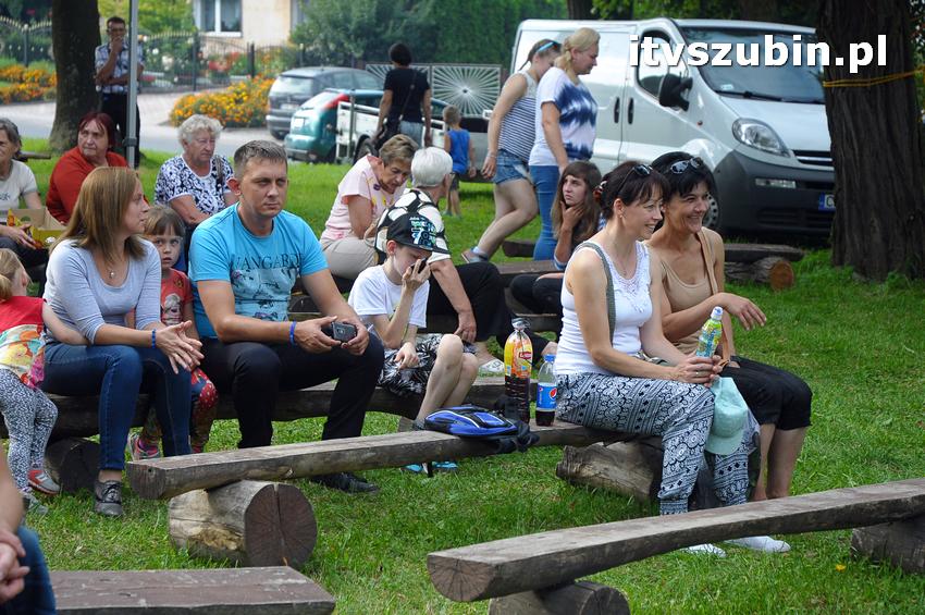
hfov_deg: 21.9
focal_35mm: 93
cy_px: 308
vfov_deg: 14.7
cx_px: 462
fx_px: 2387
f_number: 5.6
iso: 640
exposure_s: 1/500
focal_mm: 62
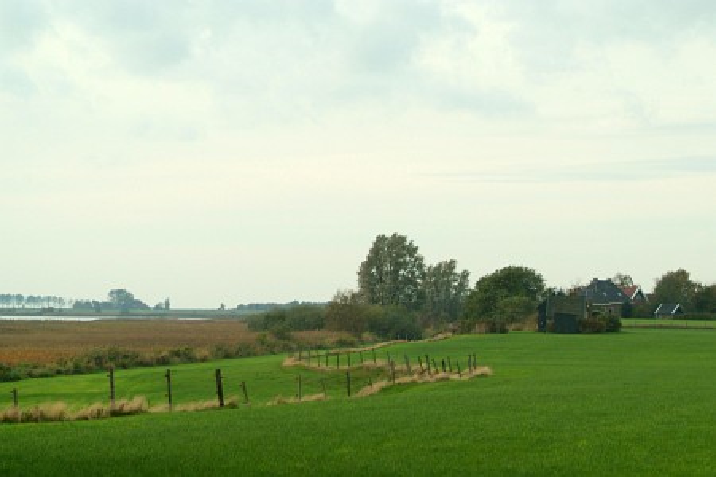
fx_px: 2327
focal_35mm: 117
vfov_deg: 11.7
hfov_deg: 17.5
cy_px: 238
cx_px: 358
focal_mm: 78
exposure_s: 1/1500
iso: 400
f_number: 4.2
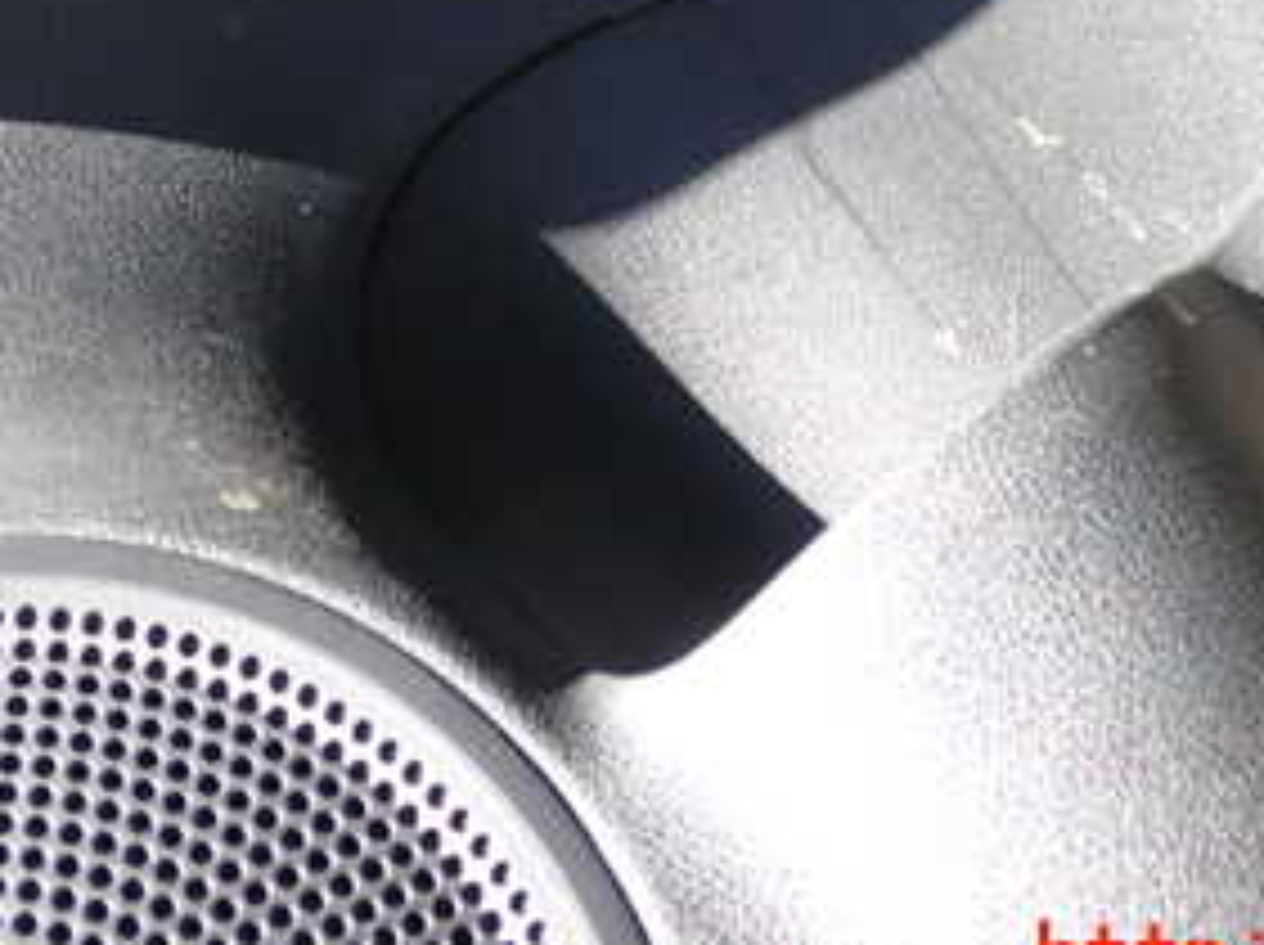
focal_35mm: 77
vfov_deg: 18.6
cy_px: 9
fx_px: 2808
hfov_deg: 25.4
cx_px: 702
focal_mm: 6.37
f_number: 2.5
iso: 125
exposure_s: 1/80
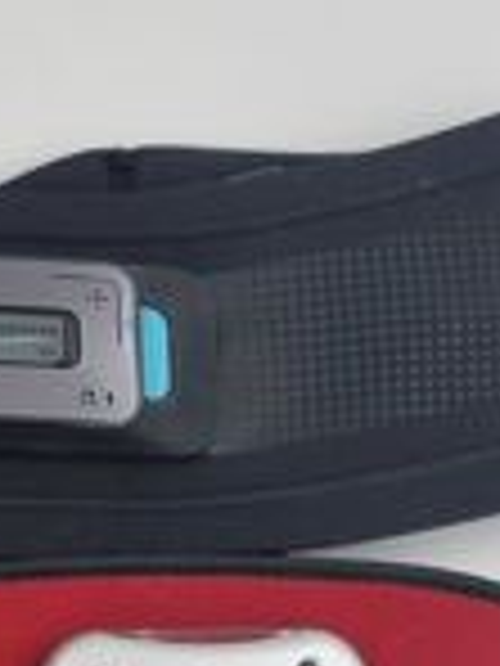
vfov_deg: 17.9
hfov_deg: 13.7
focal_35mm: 104
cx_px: -144
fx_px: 2003
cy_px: 824
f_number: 1.8
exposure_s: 1/104
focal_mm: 6.7
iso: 50
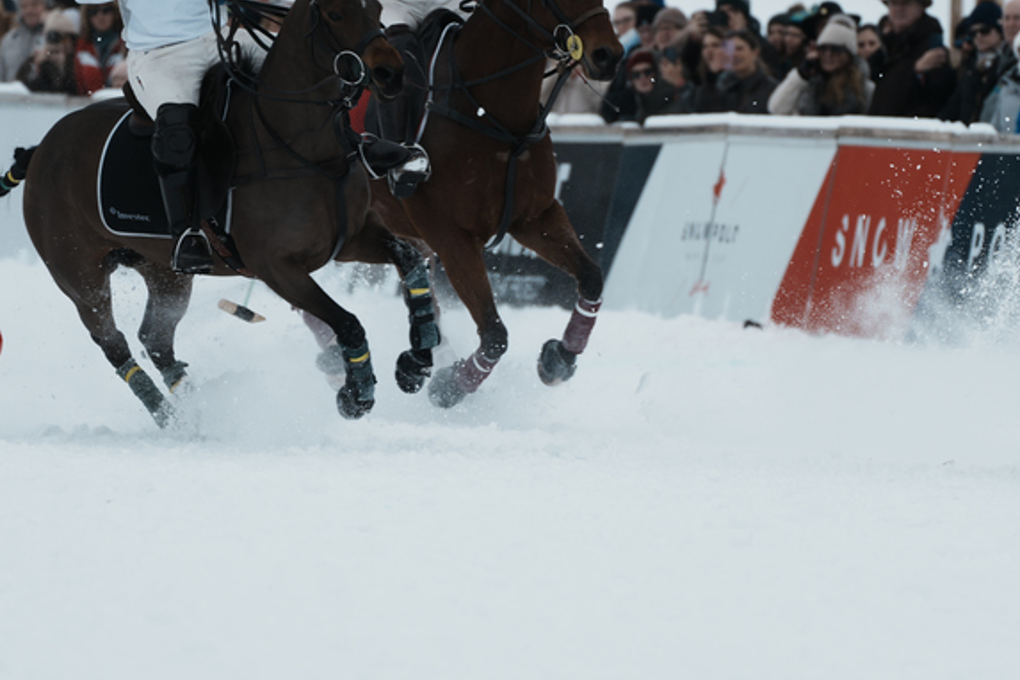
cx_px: 676
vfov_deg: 1.6
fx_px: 23741
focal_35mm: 838
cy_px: 212
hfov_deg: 2.5
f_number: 5.6
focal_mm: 400
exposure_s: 1/1000
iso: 160
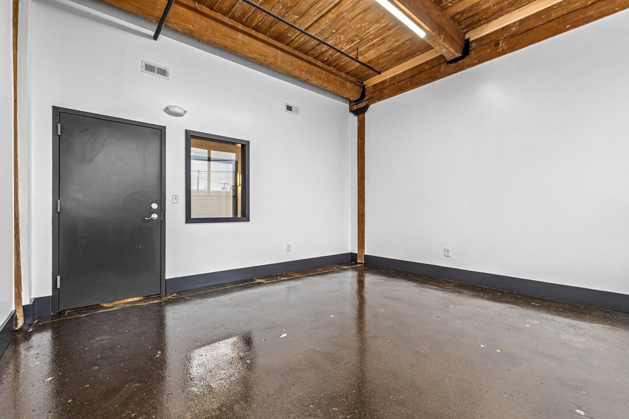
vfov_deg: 77.3
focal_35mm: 15
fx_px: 262
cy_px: 210
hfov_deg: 100.4
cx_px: 314
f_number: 5.6
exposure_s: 1/80
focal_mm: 10
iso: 400
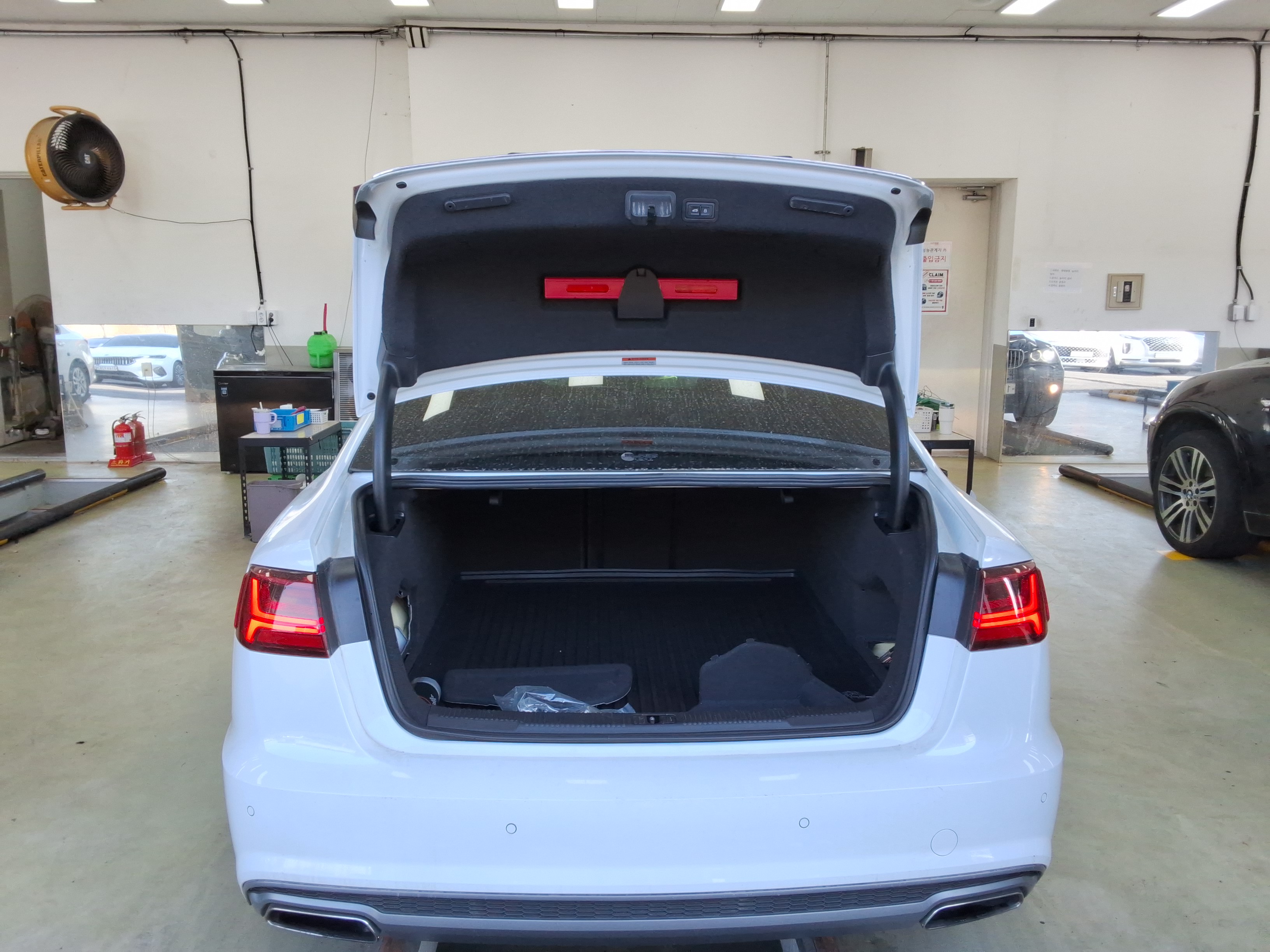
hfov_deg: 63.4
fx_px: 1027
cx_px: 635
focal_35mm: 28
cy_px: 476
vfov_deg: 49.7
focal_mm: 2.91
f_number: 1.9
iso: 32
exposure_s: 1/173
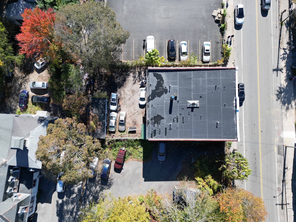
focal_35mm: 24
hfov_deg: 71.6
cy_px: 111
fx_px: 205
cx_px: 148
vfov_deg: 56.8
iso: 130
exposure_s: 1/1250
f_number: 1.7
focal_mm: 6.72
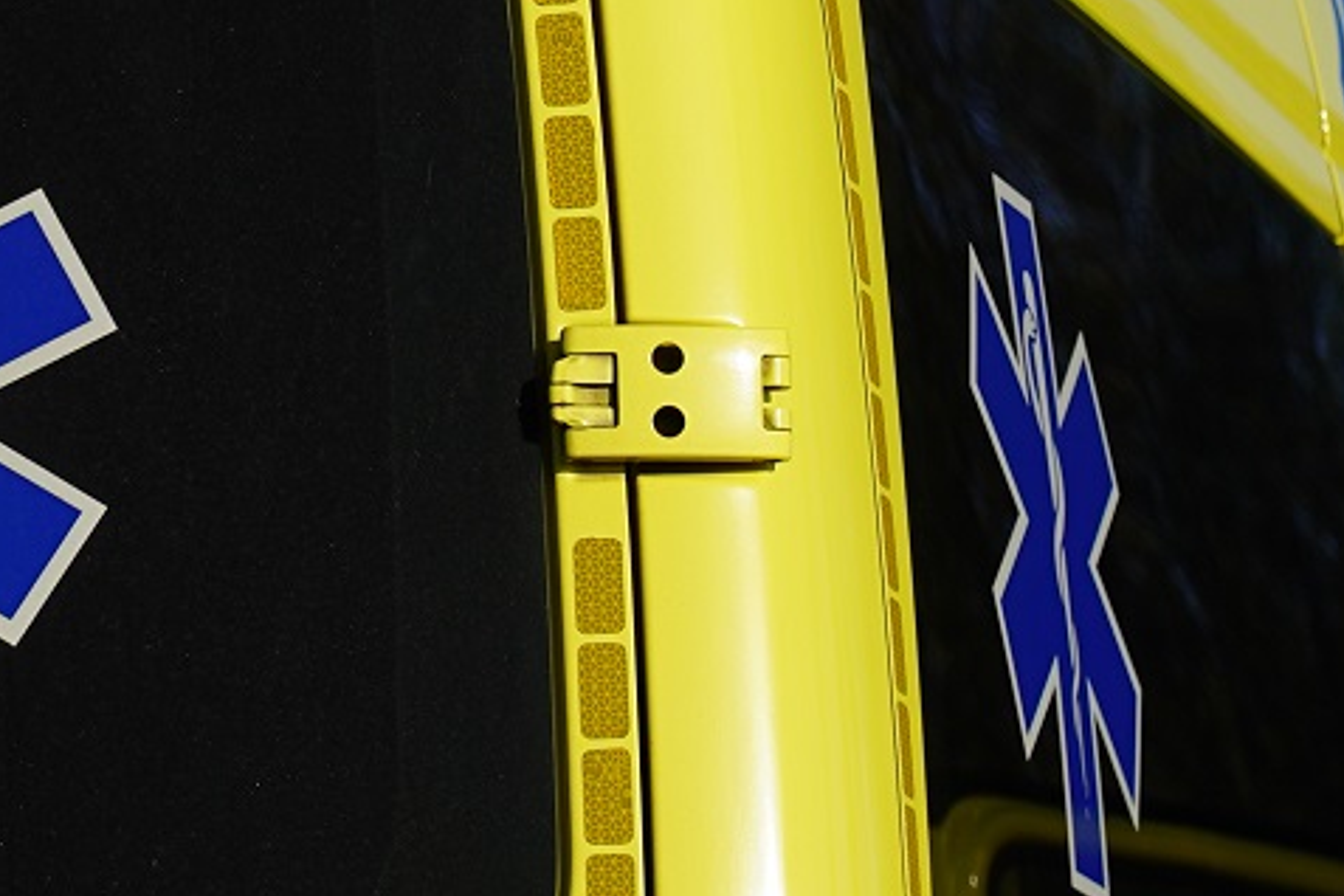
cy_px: -228
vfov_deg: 3.2
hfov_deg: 4.8
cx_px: -690
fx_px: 15791
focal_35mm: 423
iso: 100
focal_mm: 105
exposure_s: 1/1000
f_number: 5
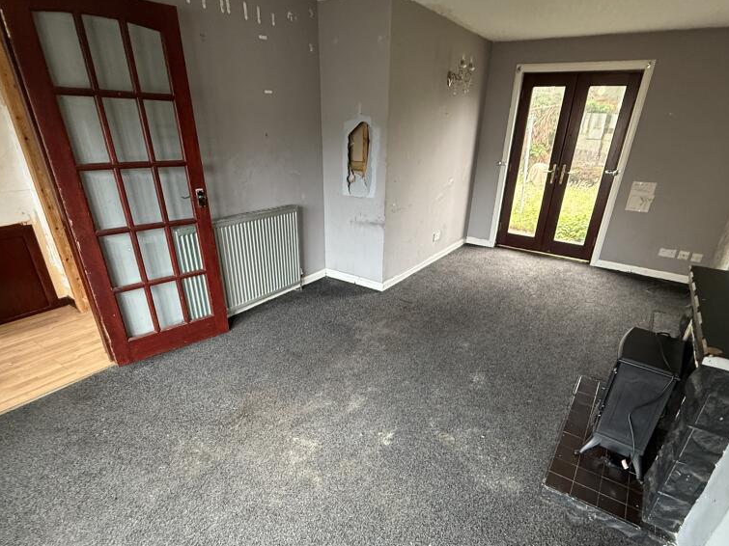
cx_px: 385
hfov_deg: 84.6
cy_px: 321
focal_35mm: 19
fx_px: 400
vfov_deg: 68.1
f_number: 2.2
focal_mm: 2.22
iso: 320
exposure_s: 1/62
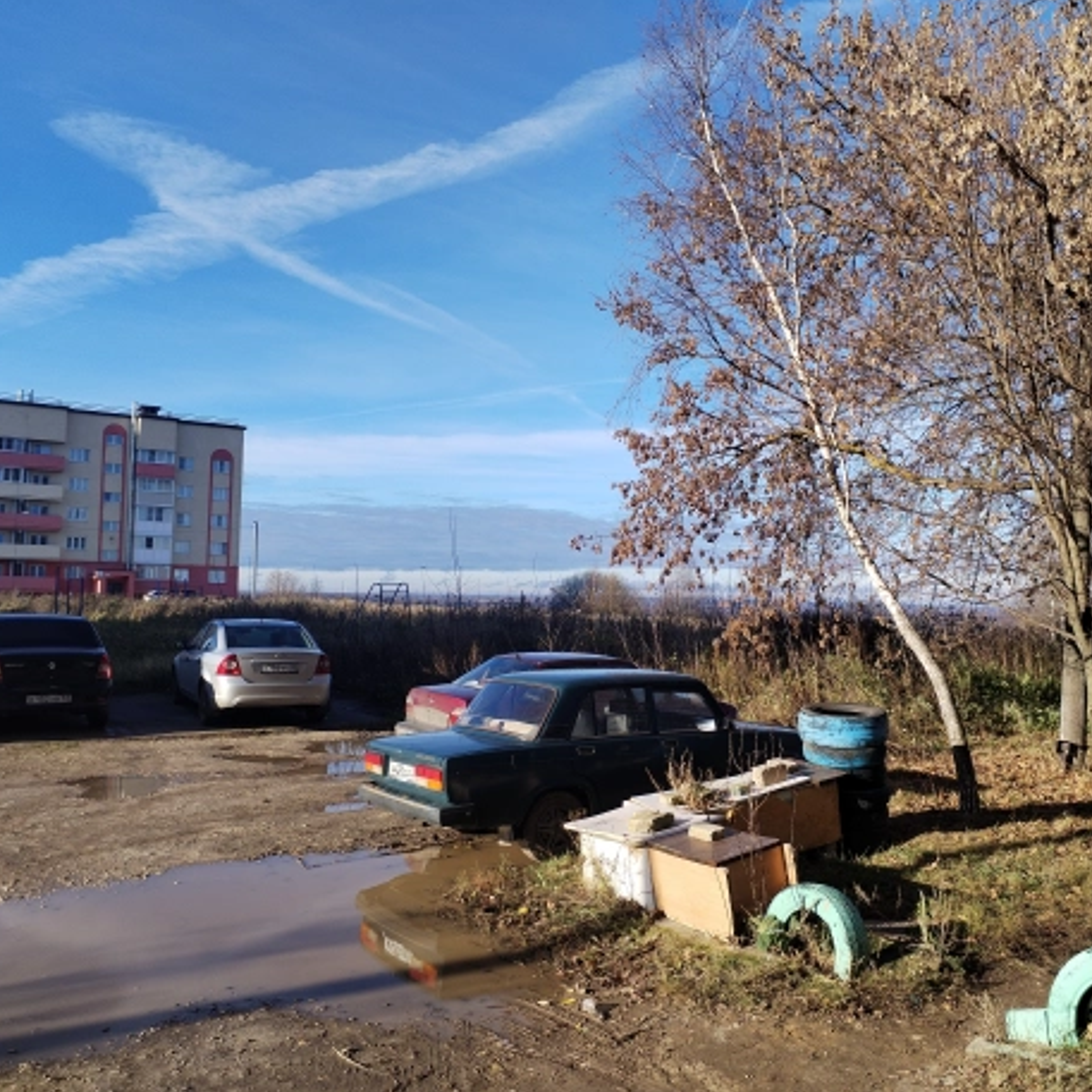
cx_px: 671
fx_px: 1249
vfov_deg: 47.2
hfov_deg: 46.9
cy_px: 535
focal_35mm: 35
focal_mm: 4.75
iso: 100
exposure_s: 1/1301
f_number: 1.8
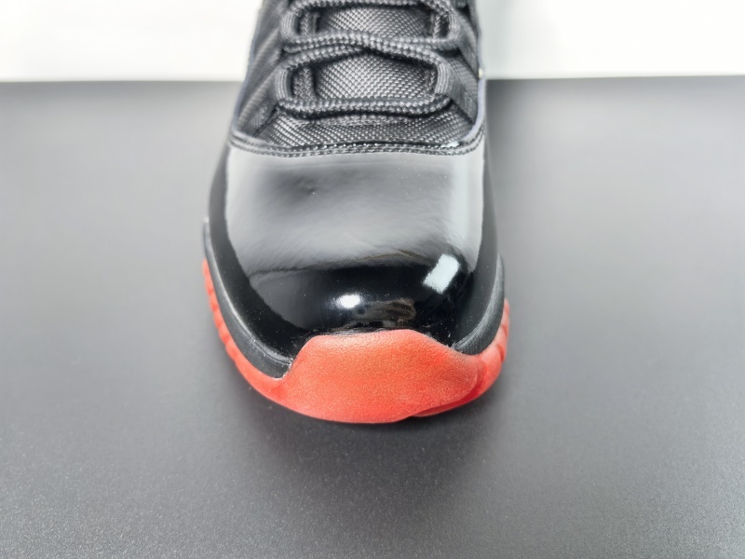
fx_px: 581
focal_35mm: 27
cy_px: 280
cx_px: 372
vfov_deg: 51.4
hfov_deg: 65.3
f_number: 2
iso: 400
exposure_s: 1/876
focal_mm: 6.98
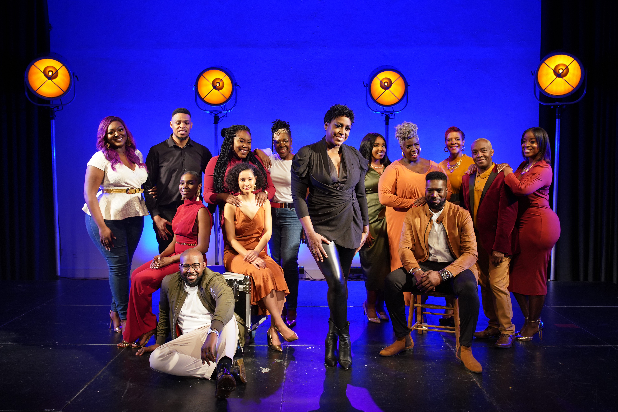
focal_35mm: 35
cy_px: 206
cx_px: 309
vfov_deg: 37.9
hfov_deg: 54.4
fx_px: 601
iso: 1250
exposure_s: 1/80
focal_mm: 35
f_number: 4.5
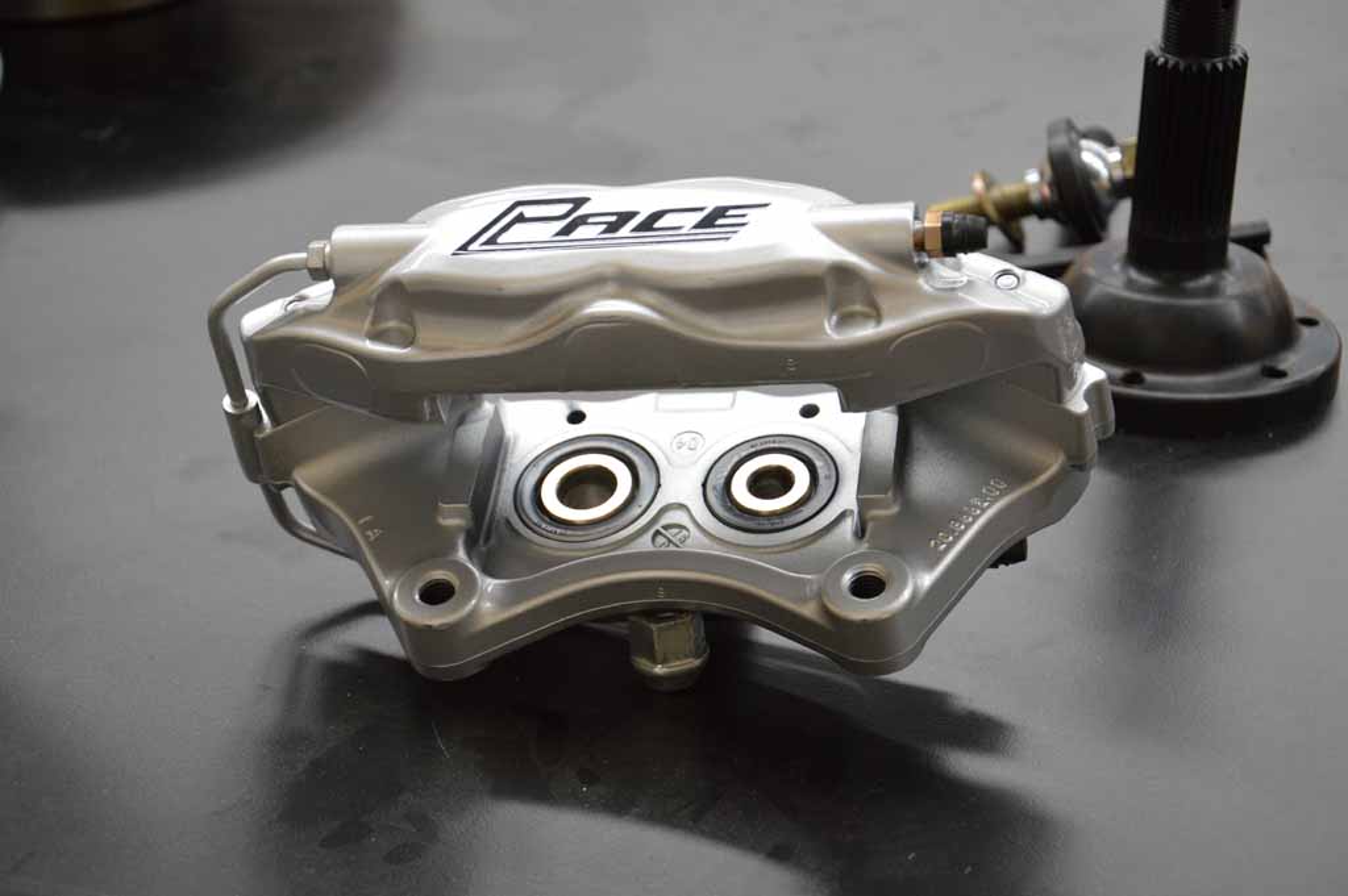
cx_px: 674
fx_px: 3255
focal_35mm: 87
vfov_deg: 15.7
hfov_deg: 23.4
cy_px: 448
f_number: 5
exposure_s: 1/125
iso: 900
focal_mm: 58
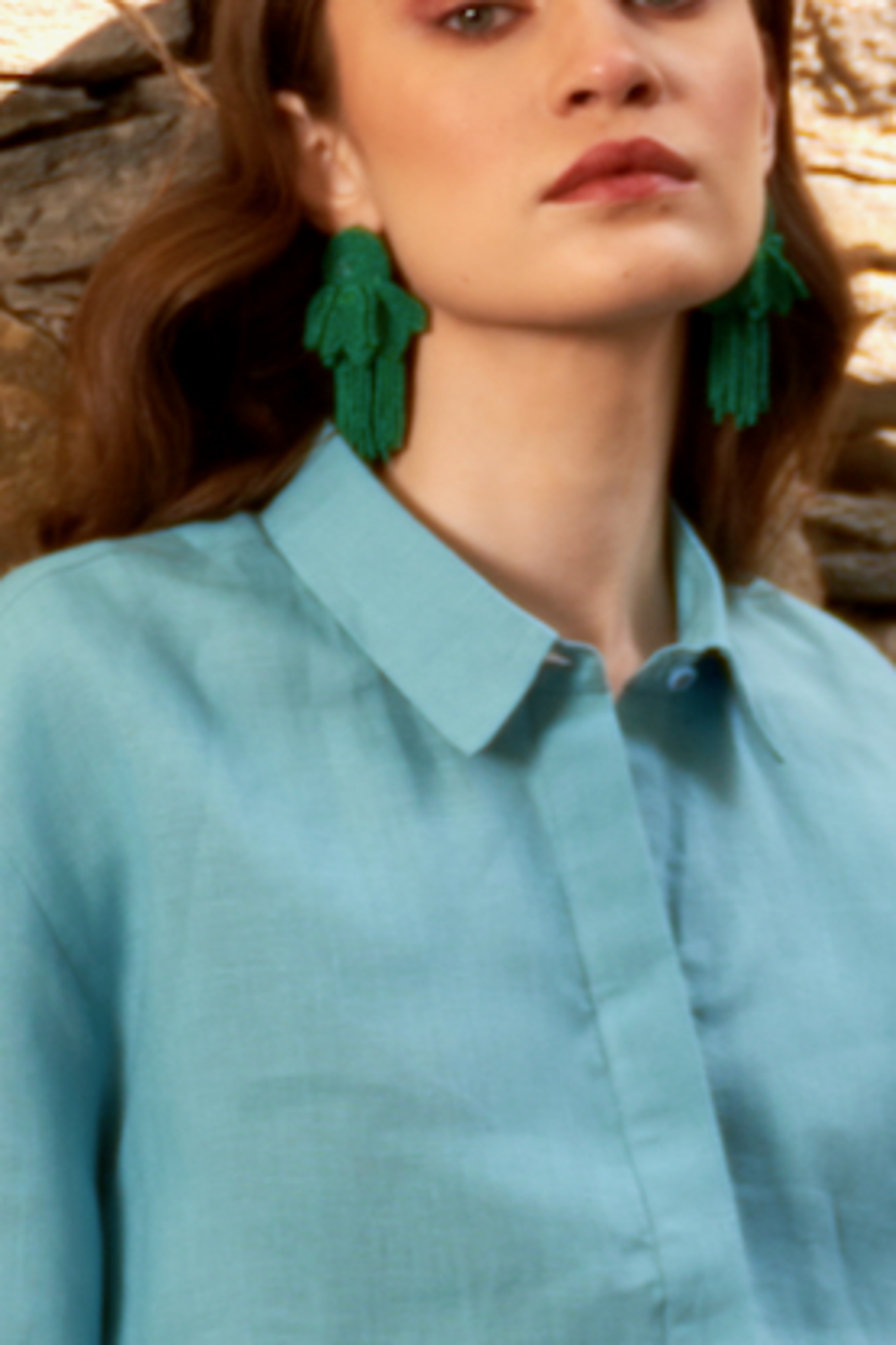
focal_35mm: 185
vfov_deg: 11.0
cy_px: 1411
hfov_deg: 7.4
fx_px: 6912
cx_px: 500
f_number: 2.8
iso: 50
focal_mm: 38
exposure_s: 1/1000
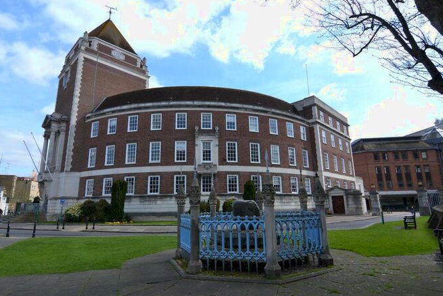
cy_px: 145
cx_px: 216
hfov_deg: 86.9
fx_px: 234
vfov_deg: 64.5
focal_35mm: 19
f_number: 8
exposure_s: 1/250
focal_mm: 12
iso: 100
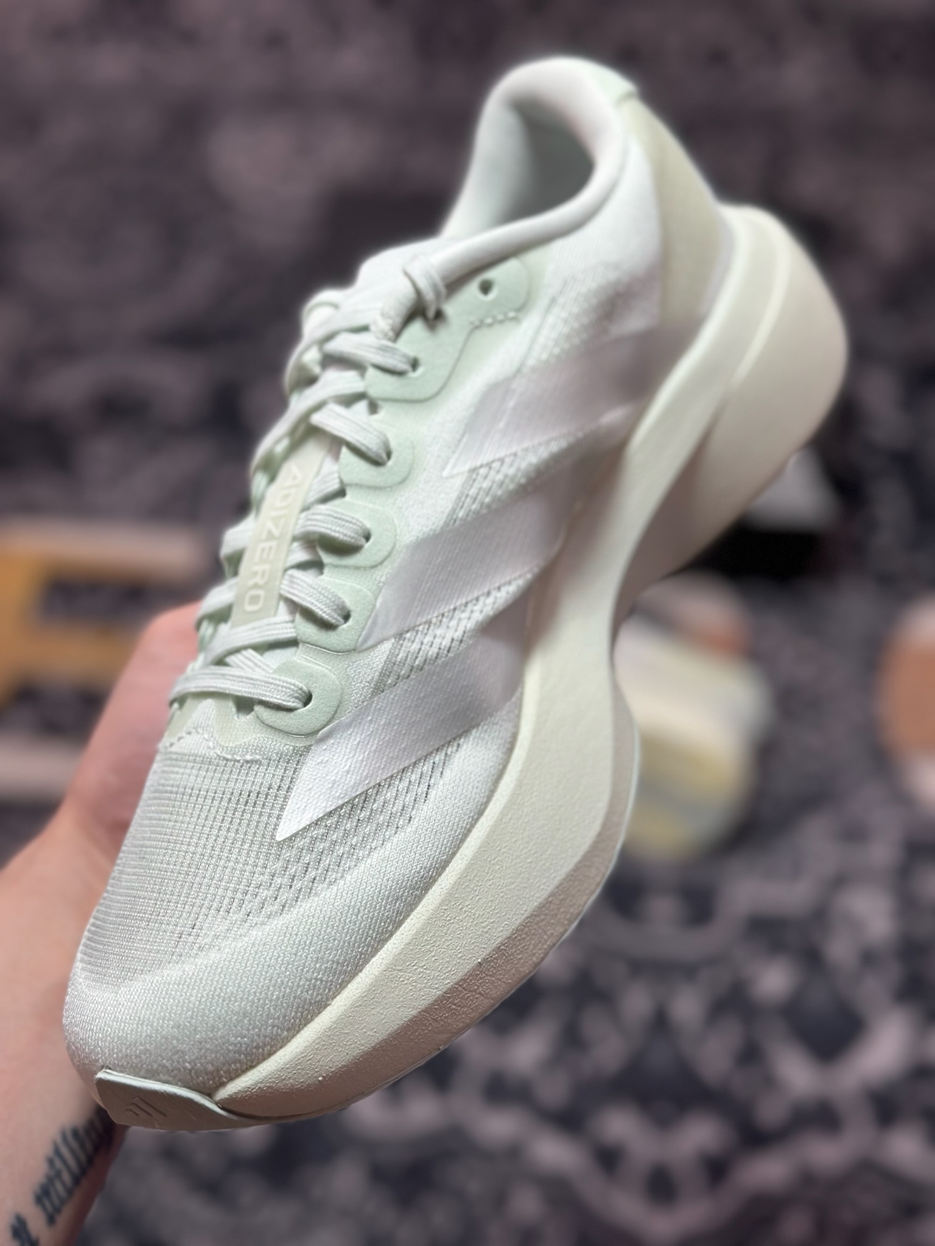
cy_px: 623
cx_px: 468
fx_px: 1729
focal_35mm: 48
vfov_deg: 39.7
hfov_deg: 30.3
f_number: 1.78
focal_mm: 6.86
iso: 80
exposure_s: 1/919
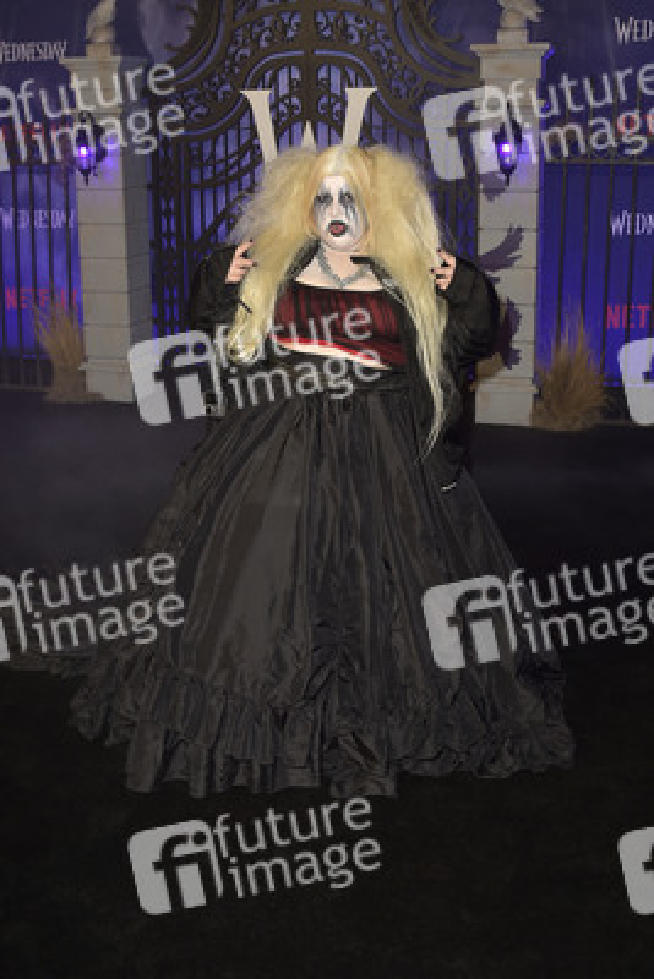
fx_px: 871
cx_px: 327
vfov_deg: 58.7
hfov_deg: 41.1
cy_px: 490
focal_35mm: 32
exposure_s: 1/250
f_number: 6.3
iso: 640
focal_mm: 32
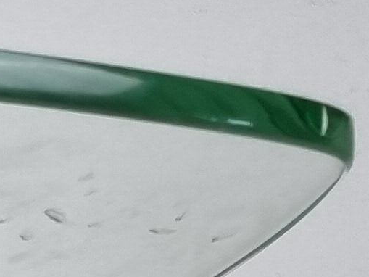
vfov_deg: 6.4
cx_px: -670
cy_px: 937
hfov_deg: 8.4
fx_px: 2196
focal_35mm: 206
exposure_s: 1/100
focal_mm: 5.4
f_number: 1.8
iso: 64
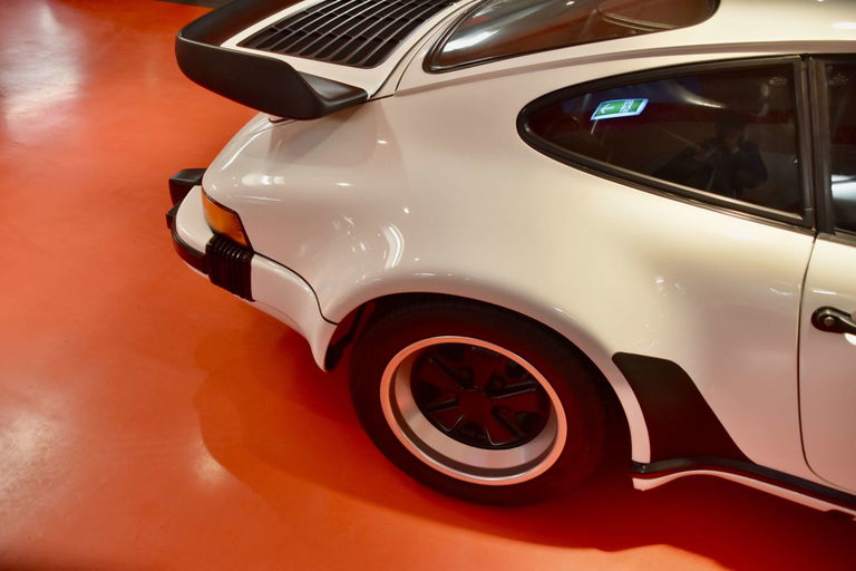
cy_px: 286
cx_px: 428
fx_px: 713
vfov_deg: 43.6
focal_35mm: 30
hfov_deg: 61.9
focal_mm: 20
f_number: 4
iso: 720
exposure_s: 1/60
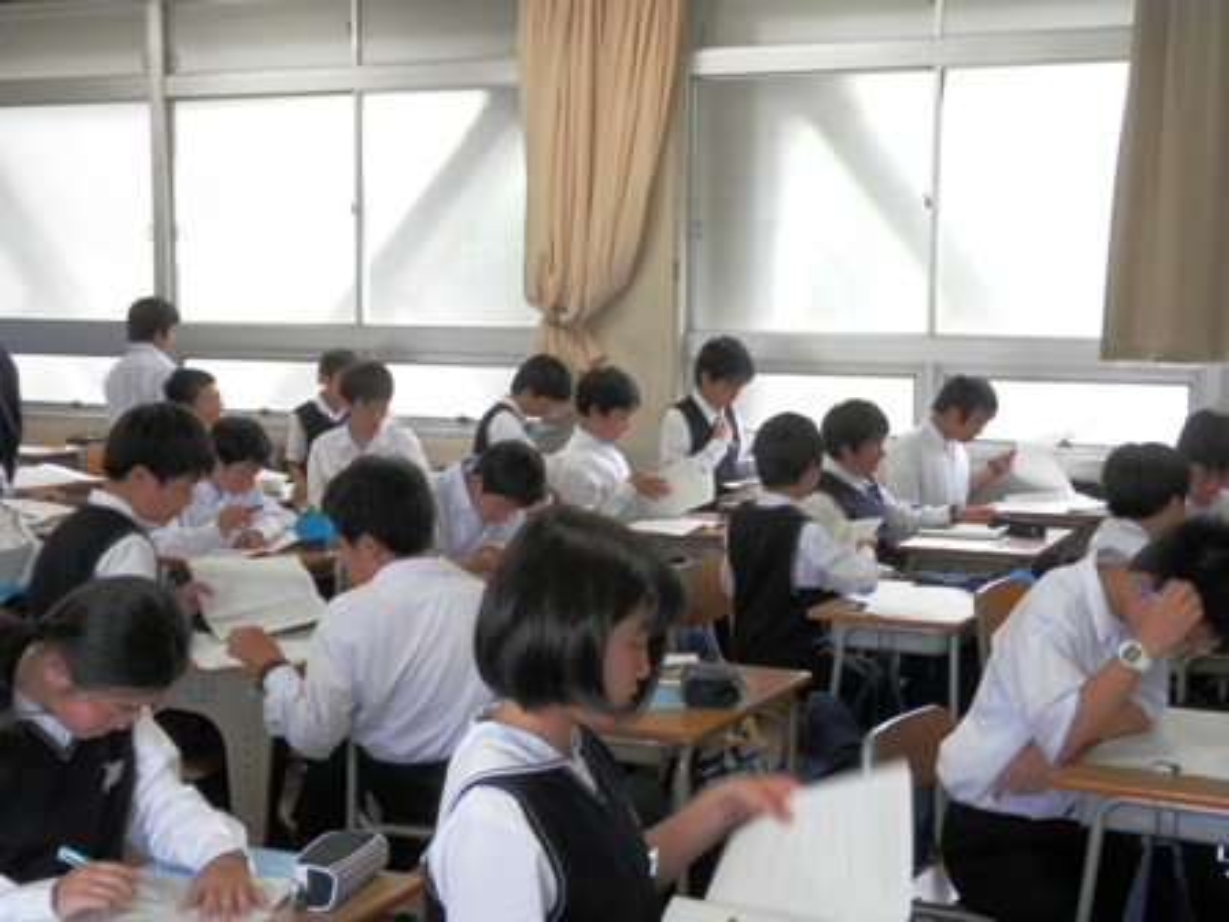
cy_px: 461
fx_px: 1740
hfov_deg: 38.9
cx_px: 614
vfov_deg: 29.7
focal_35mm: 49
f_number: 4
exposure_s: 1/50
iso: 200
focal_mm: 8.9
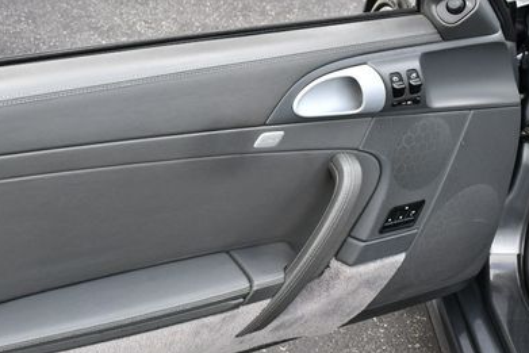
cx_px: 145
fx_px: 867
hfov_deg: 33.4
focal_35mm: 59
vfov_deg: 23.0
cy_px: 202
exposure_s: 1/250
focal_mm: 18
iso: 400
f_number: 5
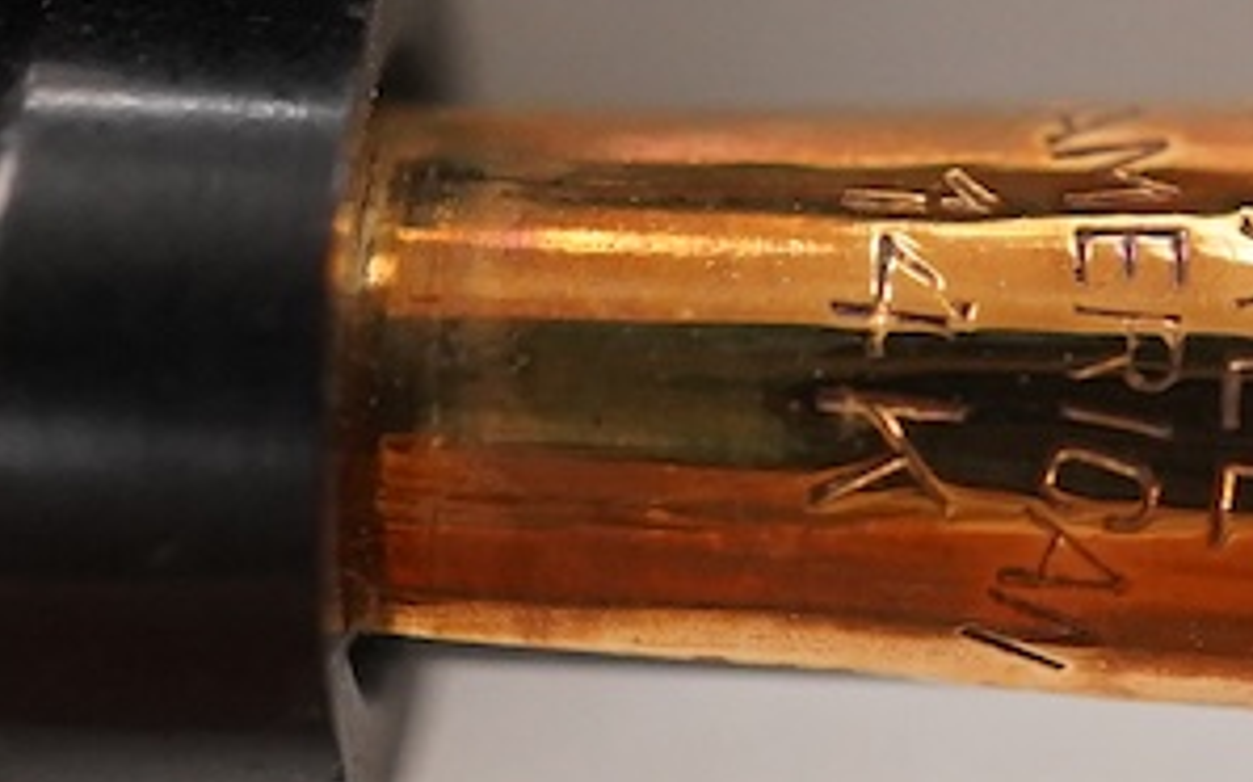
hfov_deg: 12.0
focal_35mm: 173
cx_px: 1083
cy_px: -412
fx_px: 5905
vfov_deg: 7.4
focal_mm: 30
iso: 2500
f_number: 7.1
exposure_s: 1/200
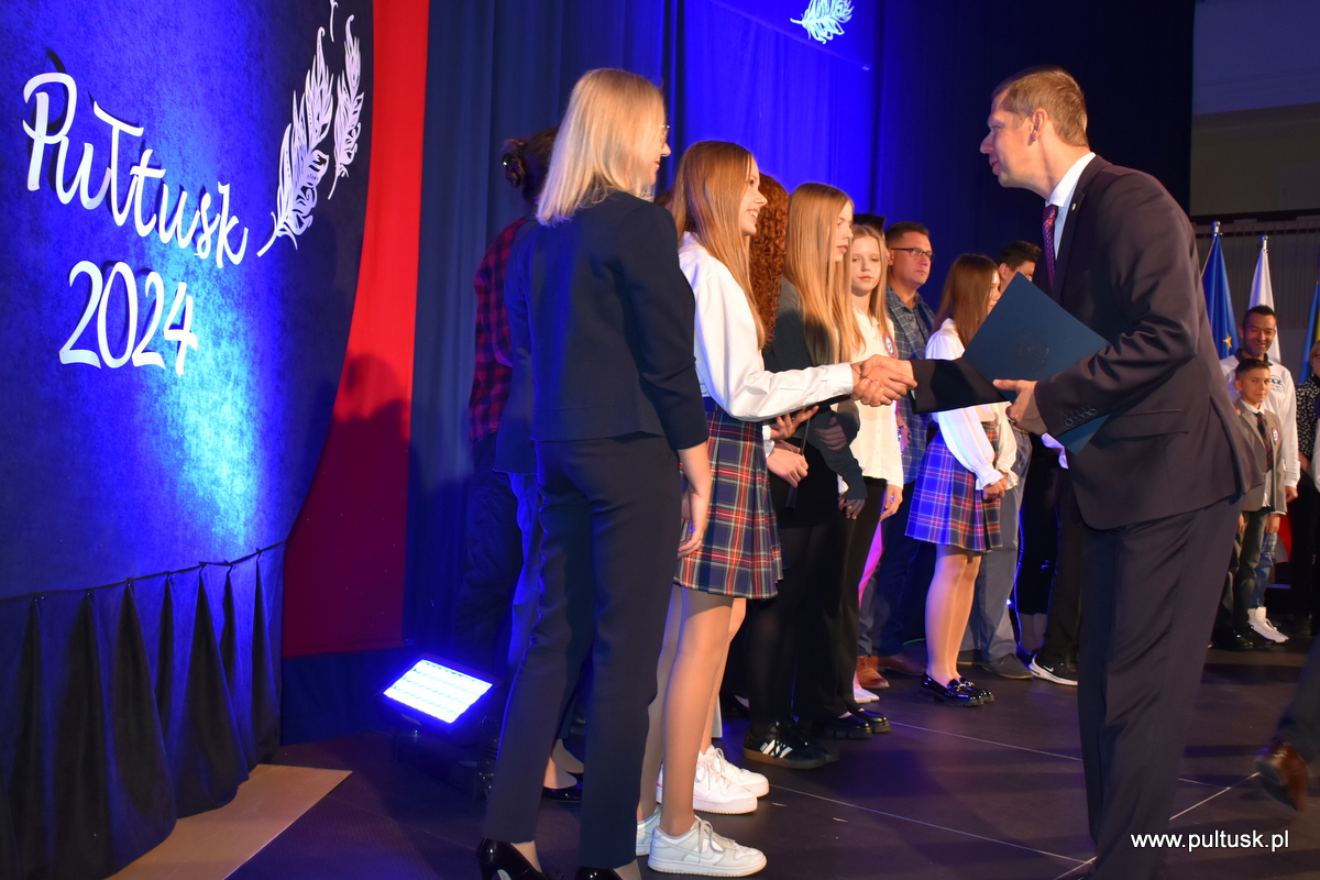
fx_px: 1155
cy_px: 440
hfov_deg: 59.5
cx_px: 660
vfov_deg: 41.7
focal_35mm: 32
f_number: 4.5
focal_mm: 21
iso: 800
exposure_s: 1/80
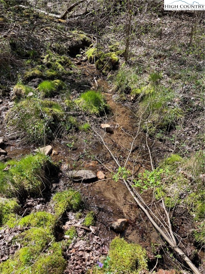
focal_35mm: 26
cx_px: 102
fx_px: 205
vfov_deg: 67.3
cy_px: 137
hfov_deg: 53.1
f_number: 1.6
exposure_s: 1/647
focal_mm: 4.2
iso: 32
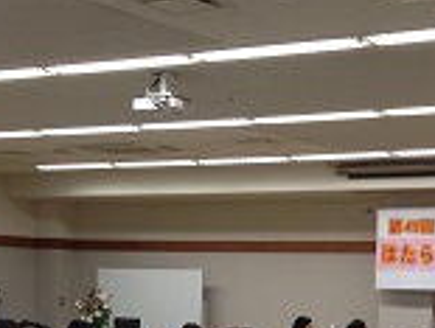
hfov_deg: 18.9
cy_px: 502
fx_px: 1310
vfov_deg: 13.4
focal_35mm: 104
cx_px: 202
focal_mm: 4.12
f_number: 2.4
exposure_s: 1/40
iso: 50
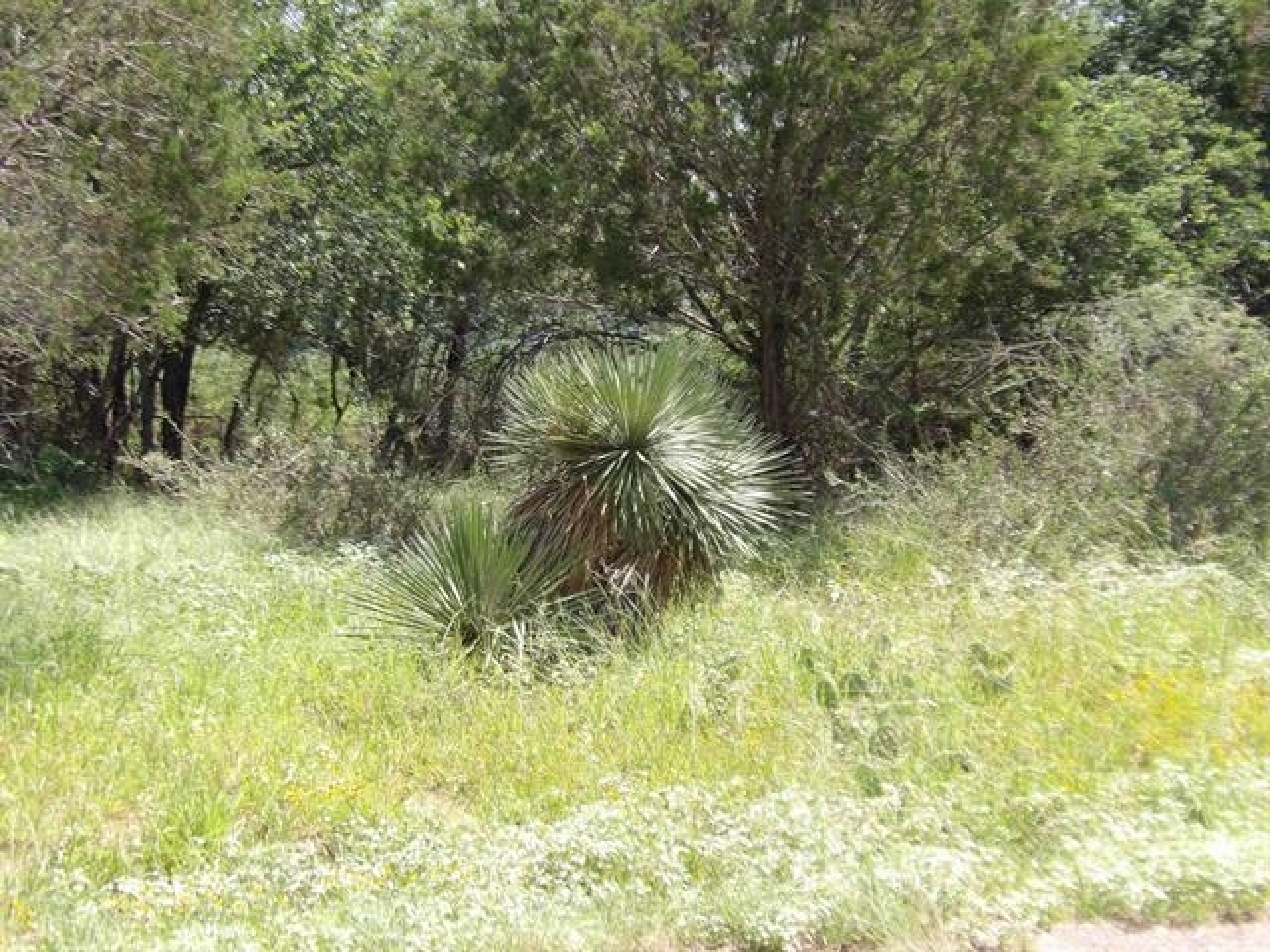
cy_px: 476
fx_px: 2275
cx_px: 635
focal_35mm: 62
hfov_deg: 31.2
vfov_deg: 23.7
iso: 100
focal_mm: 11.1
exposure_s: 1/256
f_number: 4
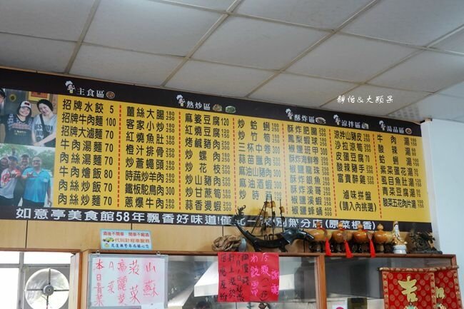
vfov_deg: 29.2
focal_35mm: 46
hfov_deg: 42.8
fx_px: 593
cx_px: 232
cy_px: 154
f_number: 4
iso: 640
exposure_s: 1/50
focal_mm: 17.19
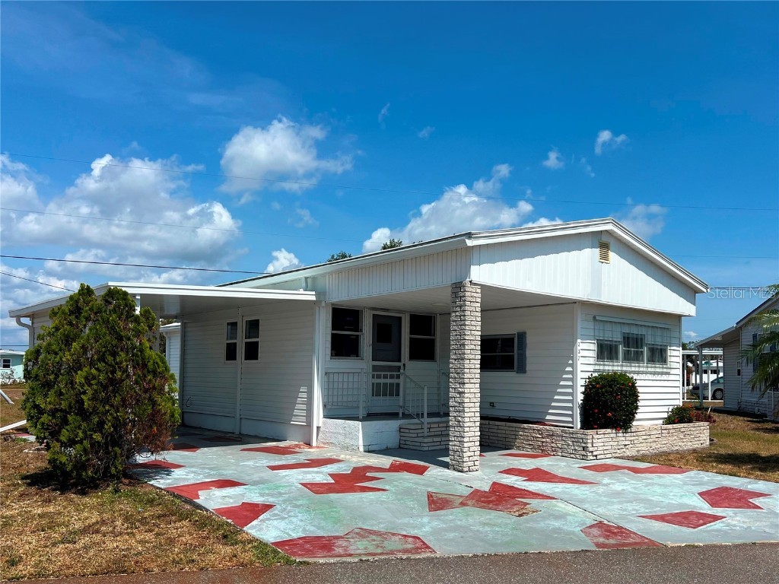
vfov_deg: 53.1
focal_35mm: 26
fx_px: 585
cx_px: 390
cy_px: 292
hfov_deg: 67.3
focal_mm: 5.7
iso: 50
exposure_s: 1/9434
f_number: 1.5
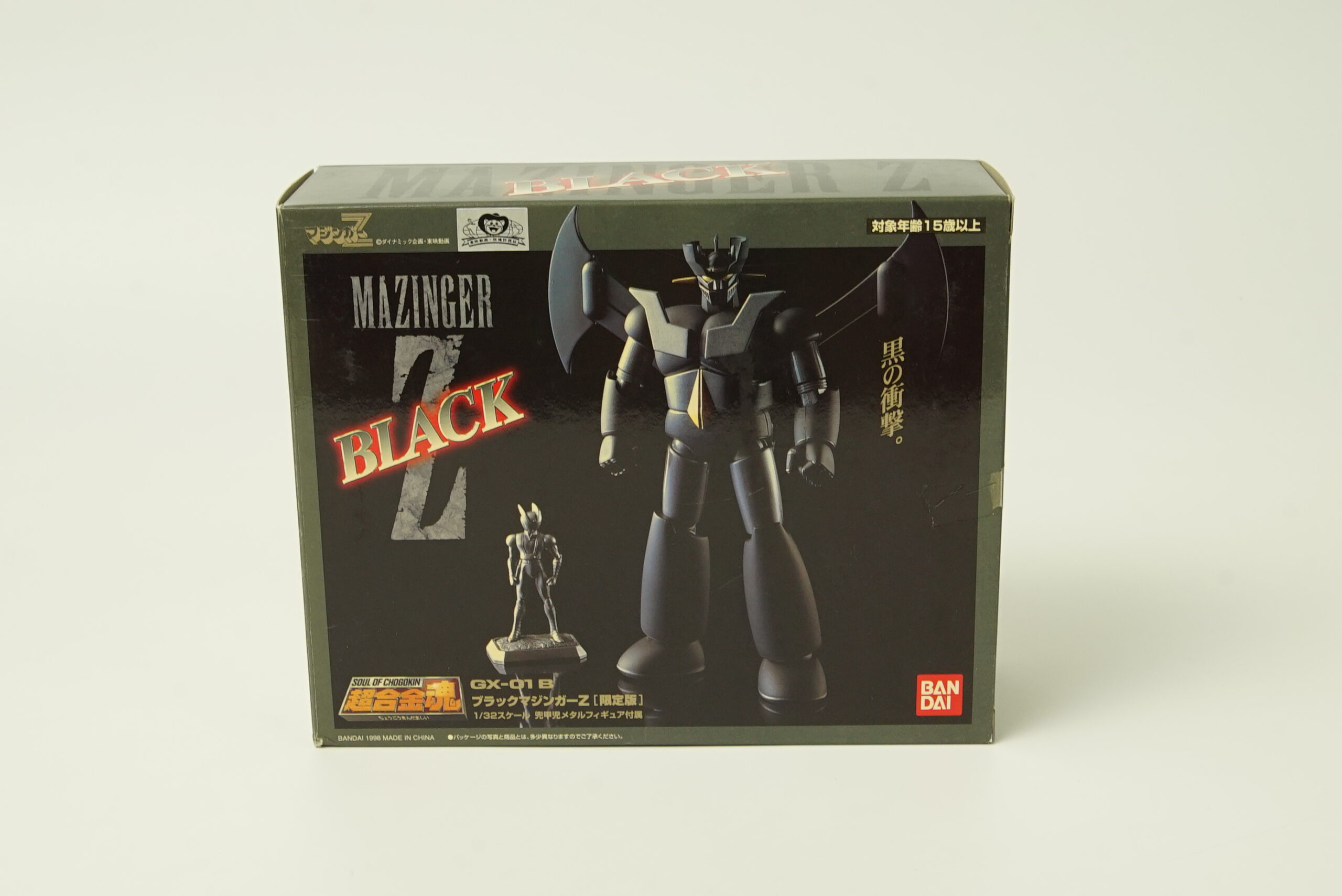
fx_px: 1939
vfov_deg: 26.0
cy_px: 448
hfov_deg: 38.2
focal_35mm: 52
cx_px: 671
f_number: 10
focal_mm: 35
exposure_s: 1/20
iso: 1000
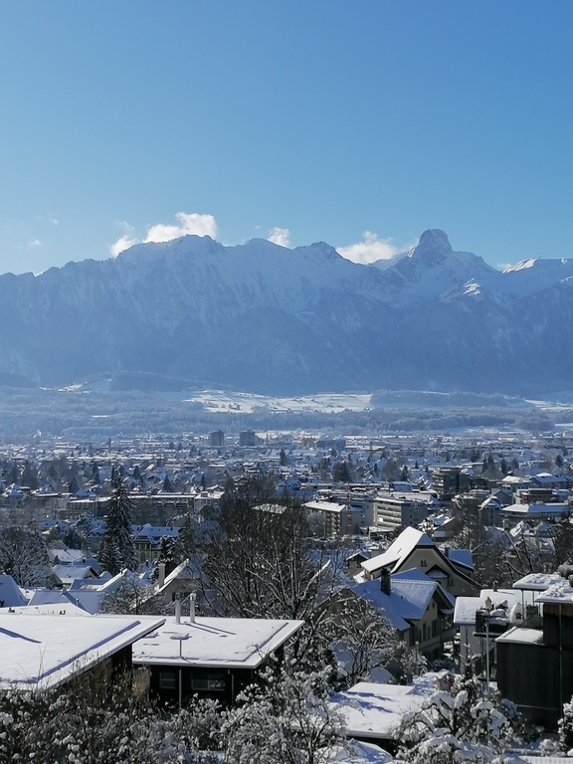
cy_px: 382
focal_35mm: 60
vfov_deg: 32.2
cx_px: 286
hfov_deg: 24.4
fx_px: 1324
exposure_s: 1/3356
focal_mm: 4.75
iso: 50
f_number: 1.8
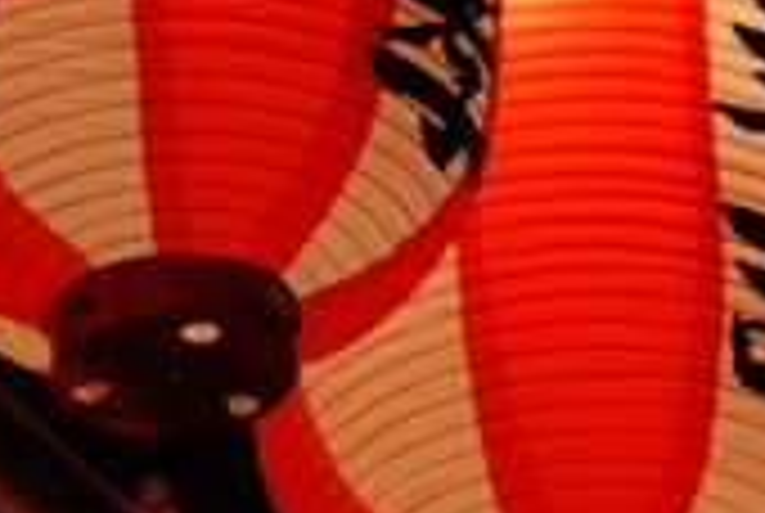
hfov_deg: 4.5
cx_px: 1022
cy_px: 1208
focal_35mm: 451
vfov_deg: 3.0
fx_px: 9600
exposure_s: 1/50
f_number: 4
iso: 100
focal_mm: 50
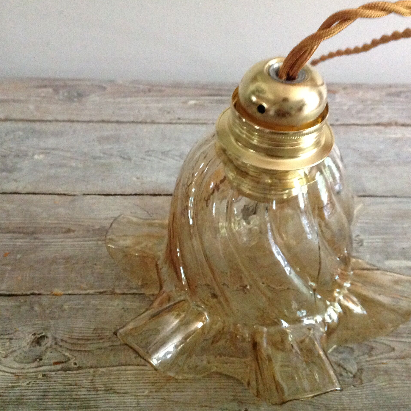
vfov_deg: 40.0
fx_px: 564
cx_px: 213
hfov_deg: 40.0
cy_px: 204
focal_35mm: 42
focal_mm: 4.28
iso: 640
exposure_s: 1/15
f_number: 2.4
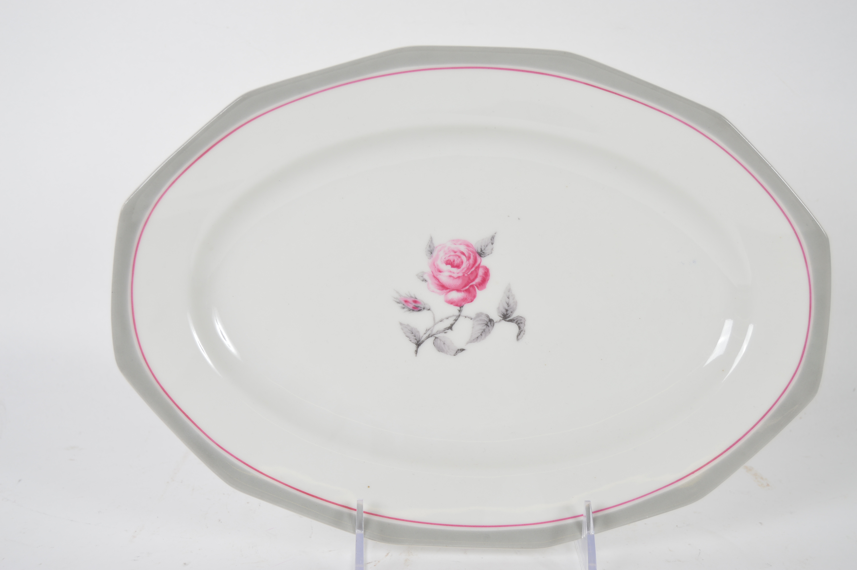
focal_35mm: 57
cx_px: 428
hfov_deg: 35.1
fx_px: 1356
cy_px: 285
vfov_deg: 23.7
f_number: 5.6
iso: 100
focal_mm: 38
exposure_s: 1/80
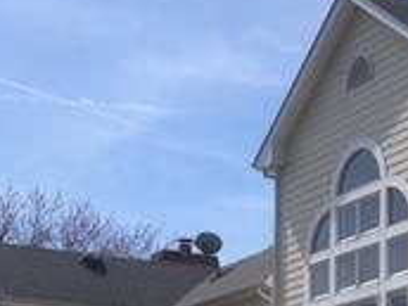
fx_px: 1273
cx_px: 242
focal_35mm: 108
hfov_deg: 18.2
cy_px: 439
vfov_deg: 13.1
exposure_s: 1/2024
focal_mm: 4.15
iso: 25
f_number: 2.2
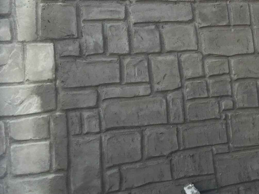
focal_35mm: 74
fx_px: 554
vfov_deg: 19.2
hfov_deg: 24.6
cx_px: 281
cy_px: -9
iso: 32
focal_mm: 4.15
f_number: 2.2
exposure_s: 1/120
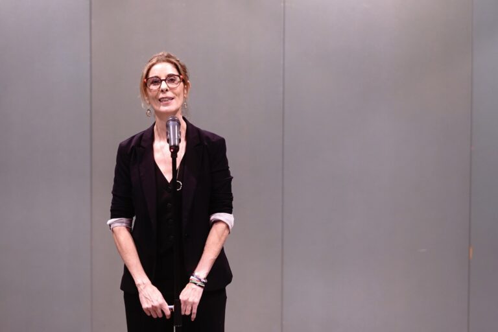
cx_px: 249
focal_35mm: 75
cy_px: 166
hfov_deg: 27.0
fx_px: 1037
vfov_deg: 18.2
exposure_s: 1/160
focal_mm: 50
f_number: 2
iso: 1000
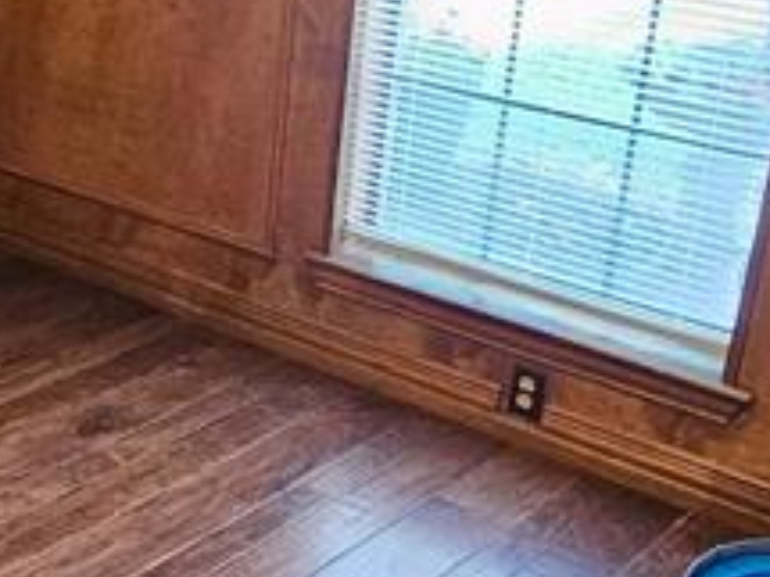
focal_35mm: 62
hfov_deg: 29.2
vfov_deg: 23.6
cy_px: 290
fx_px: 1378
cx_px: 0
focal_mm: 2.2
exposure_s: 1/30
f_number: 2.2
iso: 400
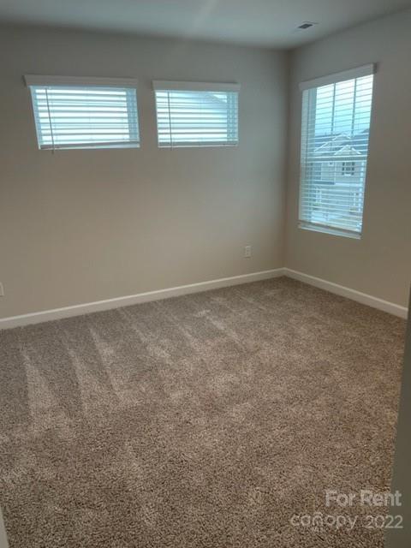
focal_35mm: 26
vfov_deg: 67.3
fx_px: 412
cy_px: 274
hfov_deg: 53.1
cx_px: 206
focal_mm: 4.2
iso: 80
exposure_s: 1/60
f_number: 1.6
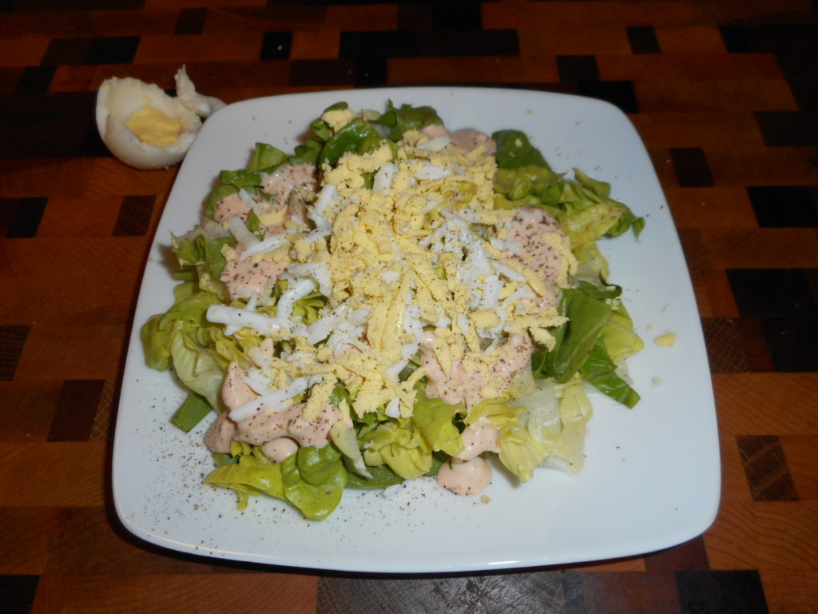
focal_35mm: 25
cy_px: 307
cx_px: 409
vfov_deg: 54.9
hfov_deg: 69.4
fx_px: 591
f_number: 3.7
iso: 80
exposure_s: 1/25
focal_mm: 4.5
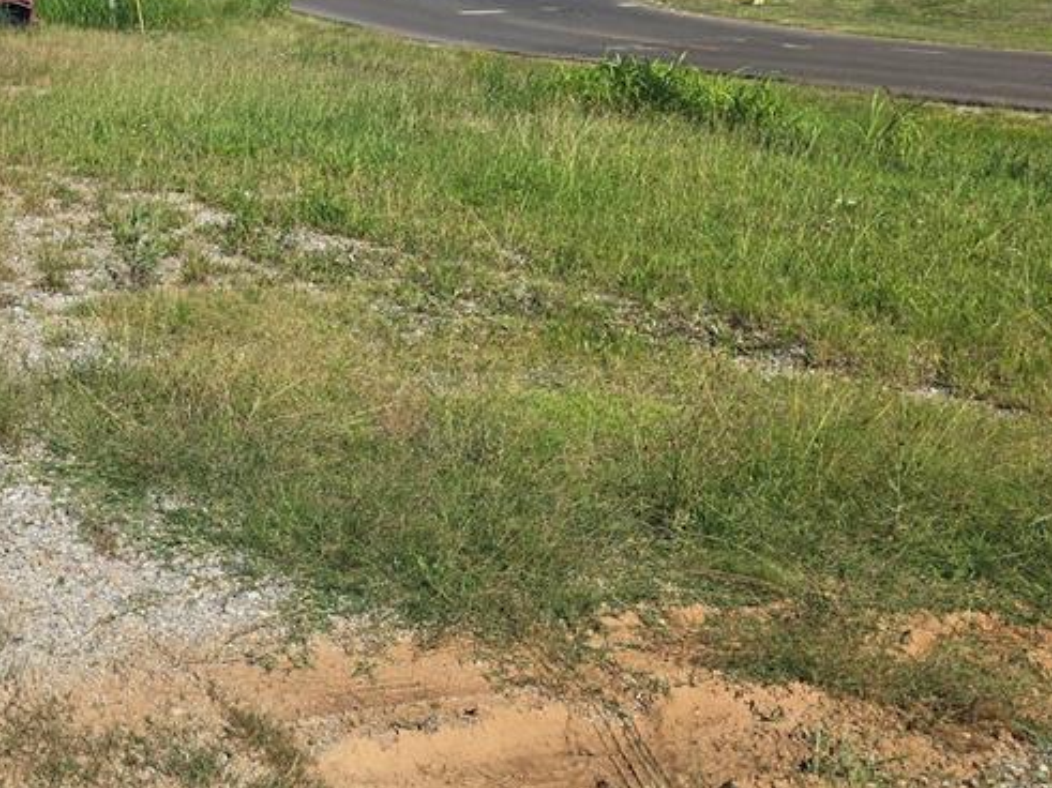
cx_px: 17
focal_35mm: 48
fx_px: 1458
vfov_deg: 29.9
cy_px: 223
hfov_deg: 36.0
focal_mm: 6.3
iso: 12
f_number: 1.7
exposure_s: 1/1163
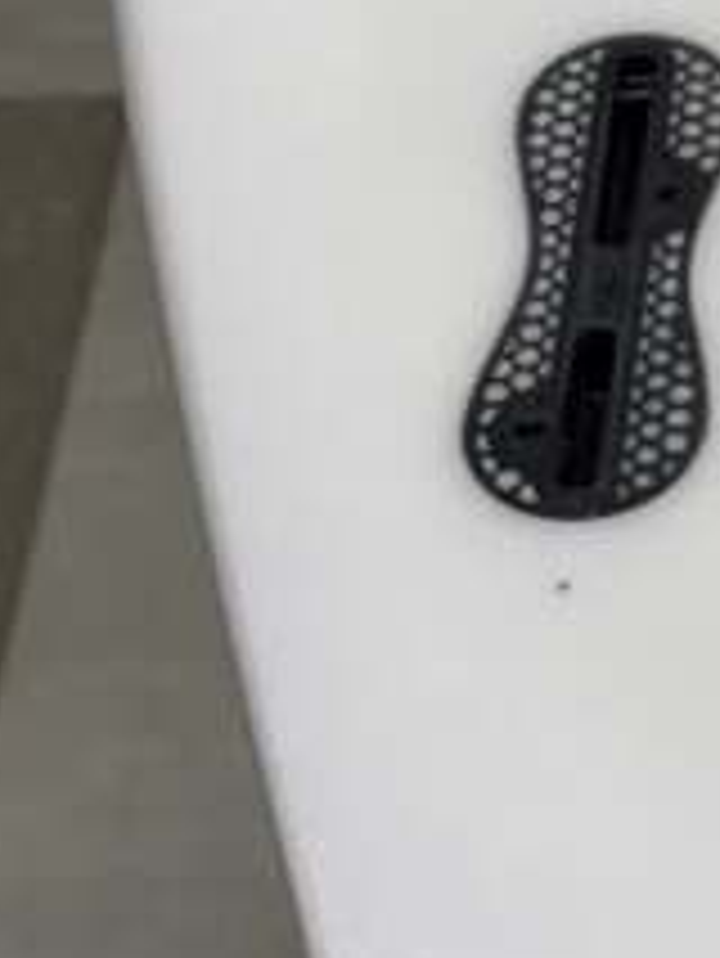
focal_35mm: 180
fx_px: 4987
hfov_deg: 8.0
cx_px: 1170
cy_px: -310
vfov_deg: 10.7
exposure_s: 1/220
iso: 64
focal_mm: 6.76
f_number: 1.78
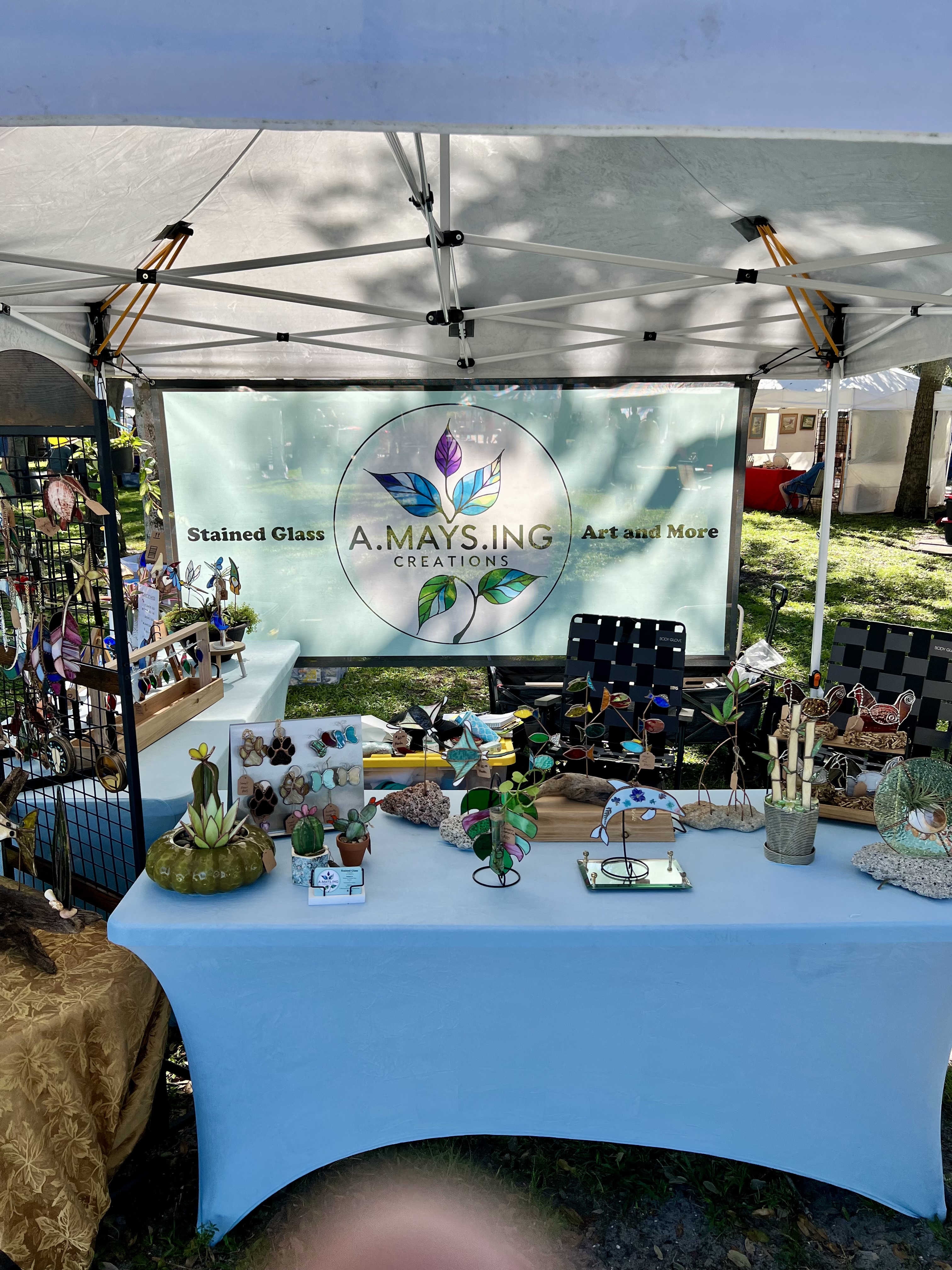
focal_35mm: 26
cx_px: 476
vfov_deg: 67.3
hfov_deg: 53.1
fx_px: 953
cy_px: 635
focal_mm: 5.7
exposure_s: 1/1449
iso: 50
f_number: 1.5
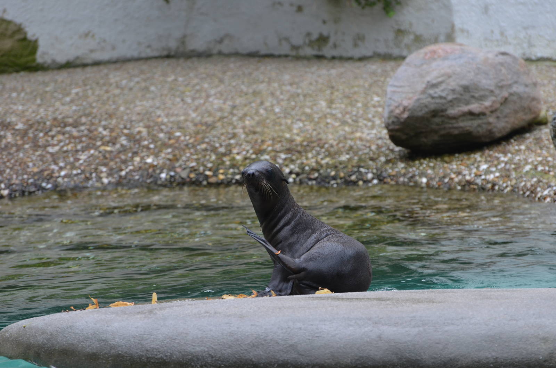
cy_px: 184
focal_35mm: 330
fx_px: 5086
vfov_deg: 4.1
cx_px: 278
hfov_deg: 6.3
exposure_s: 1/250
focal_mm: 220
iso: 400
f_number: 5.3
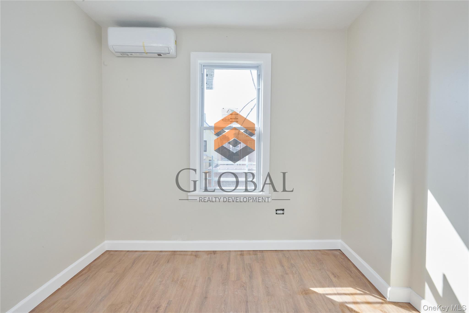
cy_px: 156
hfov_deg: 96.7
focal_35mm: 16
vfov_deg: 73.7
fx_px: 208
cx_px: 234
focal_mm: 16
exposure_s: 1/80
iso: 1600
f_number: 16
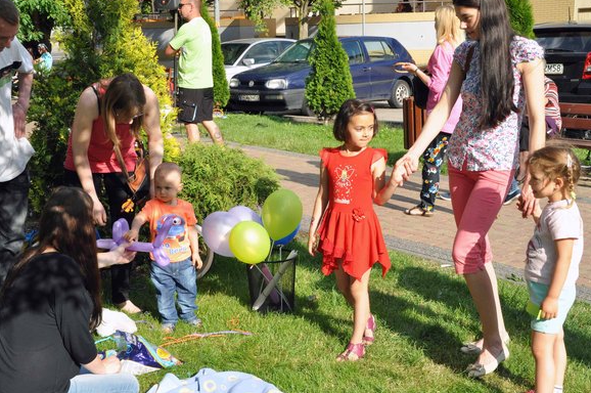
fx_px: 885
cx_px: 281
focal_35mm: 54
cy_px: 173
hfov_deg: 36.9
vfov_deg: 25.0
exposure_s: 1/200
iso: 320
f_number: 14
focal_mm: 32
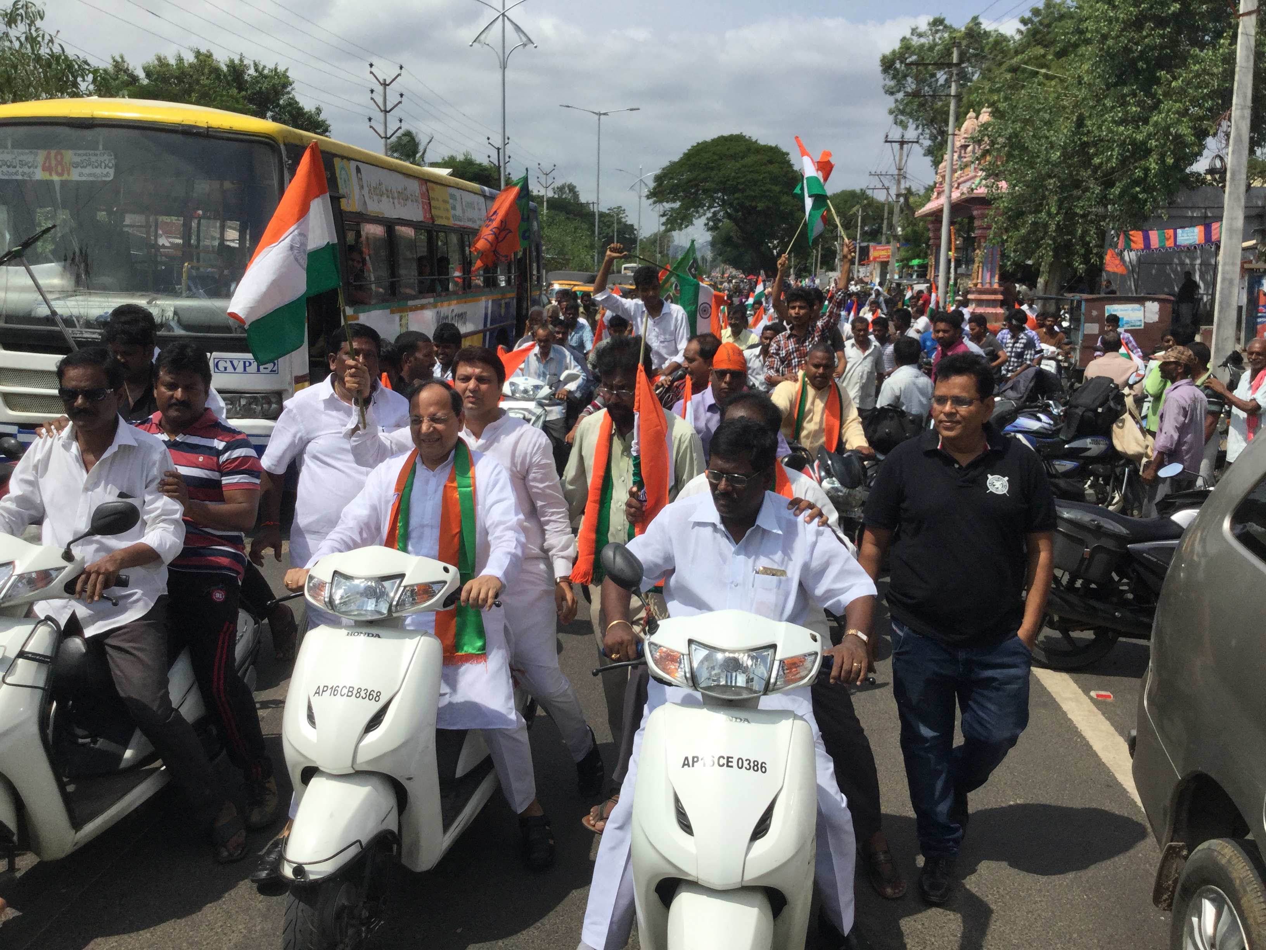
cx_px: 633
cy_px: 475
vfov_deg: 45.4
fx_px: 1134
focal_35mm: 31
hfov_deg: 58.4
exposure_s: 1/2632
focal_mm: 3.3
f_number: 2.4
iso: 25
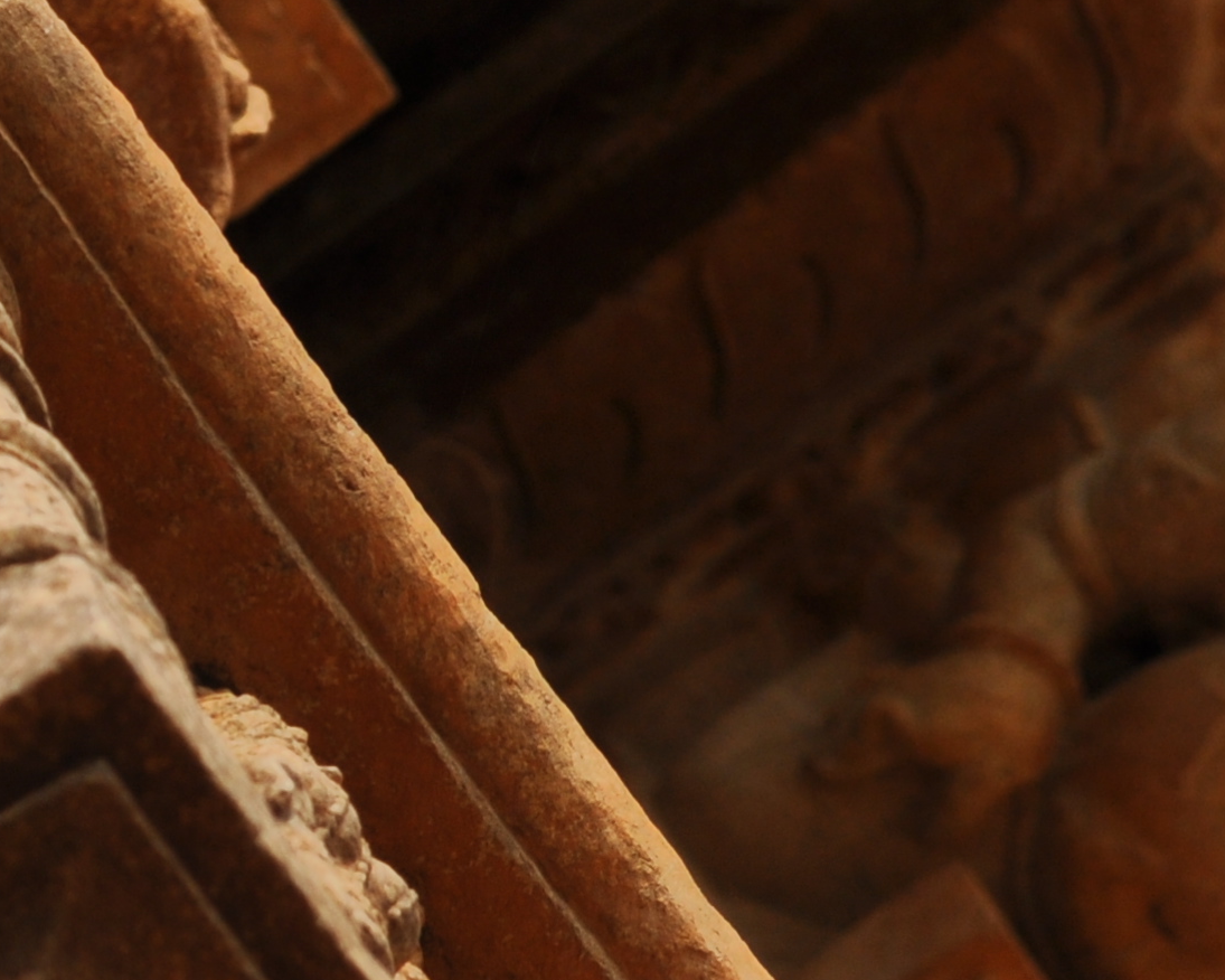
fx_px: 8985
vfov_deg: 6.2
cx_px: -746
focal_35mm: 248
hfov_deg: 7.6
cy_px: 406
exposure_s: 1/320
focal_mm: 45
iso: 200
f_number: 9
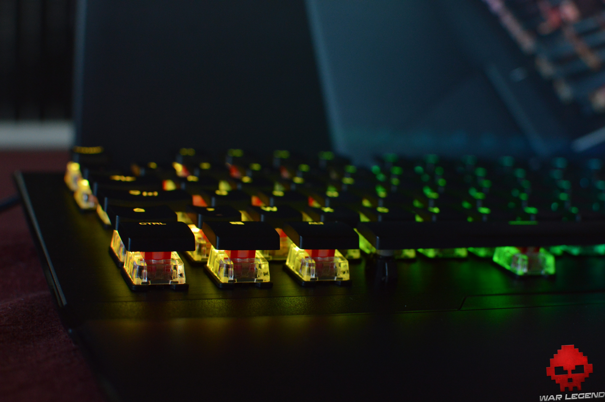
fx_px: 882
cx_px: 302
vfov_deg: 25.7
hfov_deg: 37.9
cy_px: 201
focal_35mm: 52
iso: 800
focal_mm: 35
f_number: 5
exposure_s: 1/100
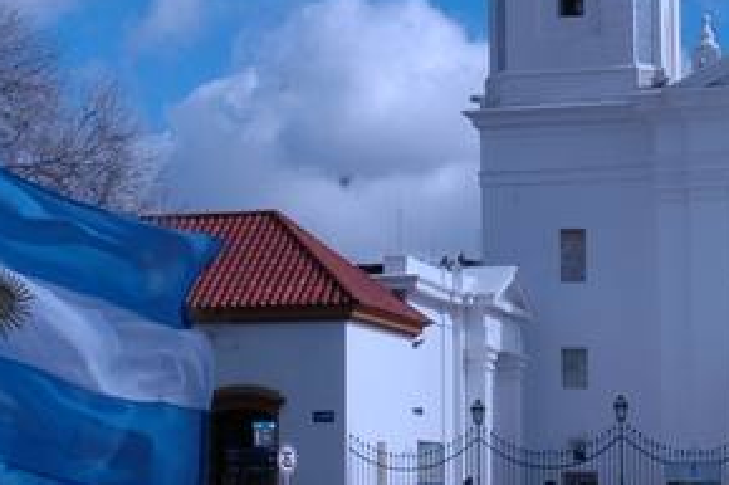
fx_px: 2277
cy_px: 111
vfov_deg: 12.1
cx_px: 468
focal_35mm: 112
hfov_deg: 18.2
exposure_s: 1/160
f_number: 18
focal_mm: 25
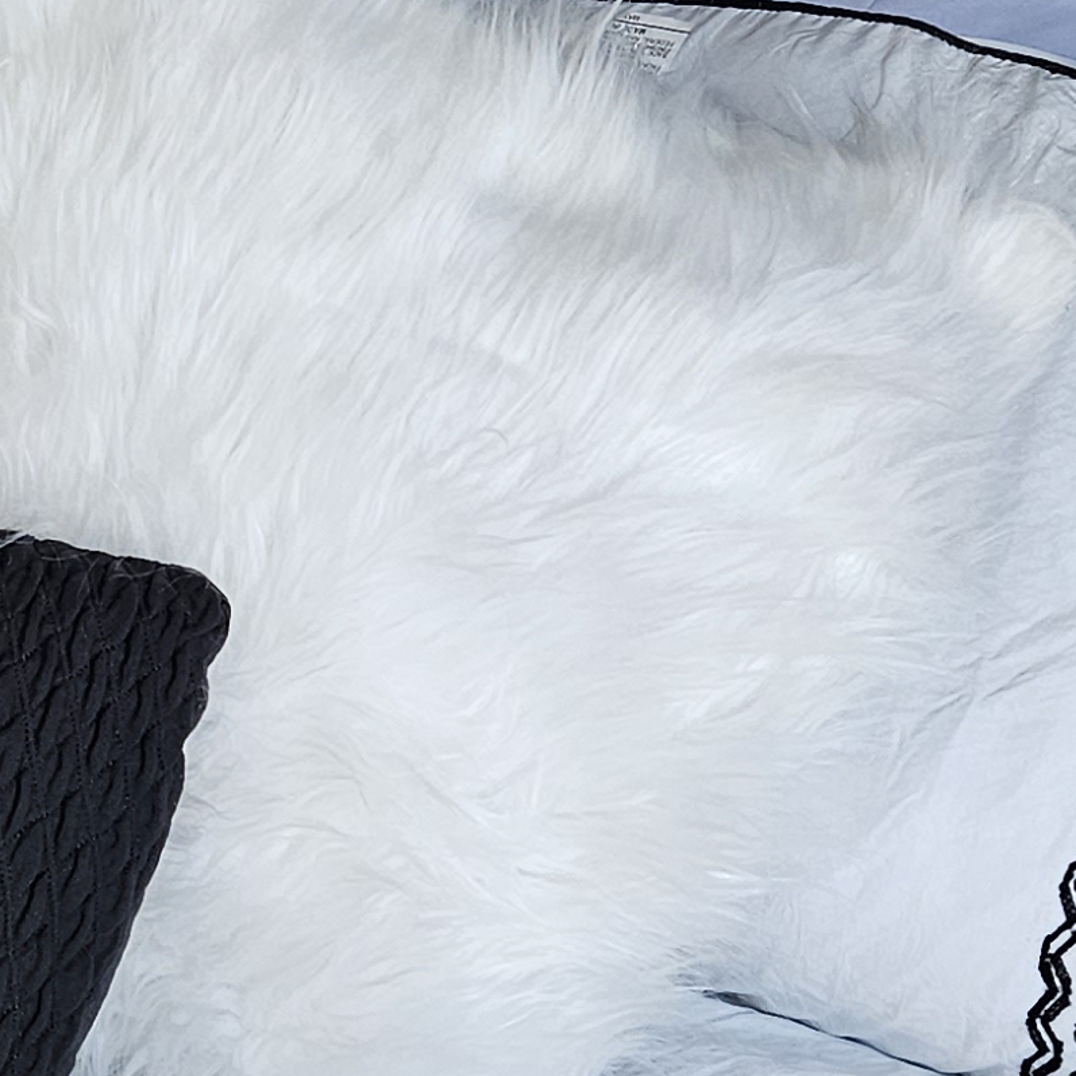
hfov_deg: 15.9
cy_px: 670
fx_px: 3587
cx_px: -451
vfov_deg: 17.0
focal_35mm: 102
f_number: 1.8
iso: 160
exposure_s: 1/180
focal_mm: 5.4
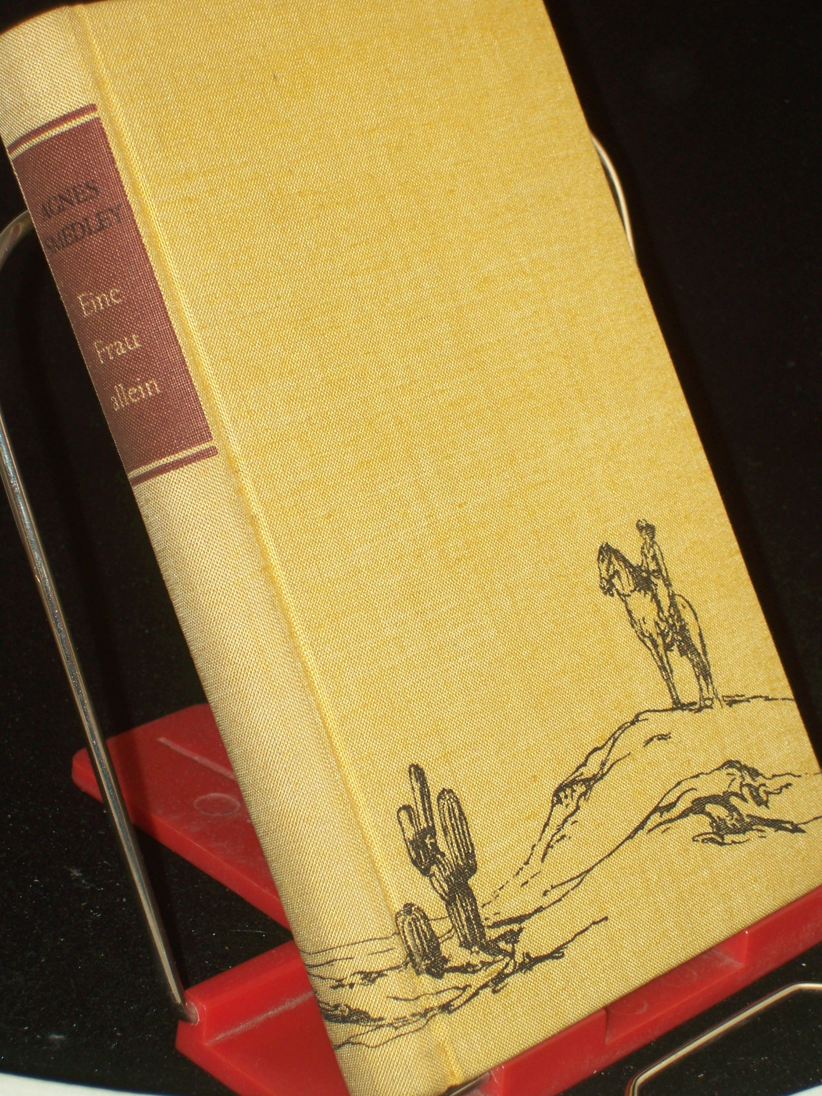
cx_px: 411
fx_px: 3229
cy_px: 548
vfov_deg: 19.3
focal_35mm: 102
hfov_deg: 14.5
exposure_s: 1/100
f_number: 4.6
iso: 80
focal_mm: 16.8
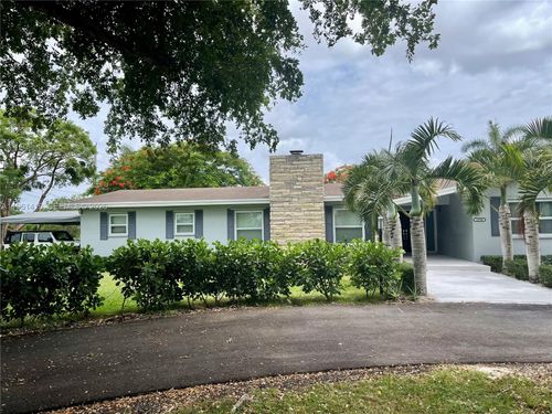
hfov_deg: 69.4
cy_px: 207
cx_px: 276
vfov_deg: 54.9
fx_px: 399
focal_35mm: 25
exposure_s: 1/3559
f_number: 1.6
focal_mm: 5.1
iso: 32
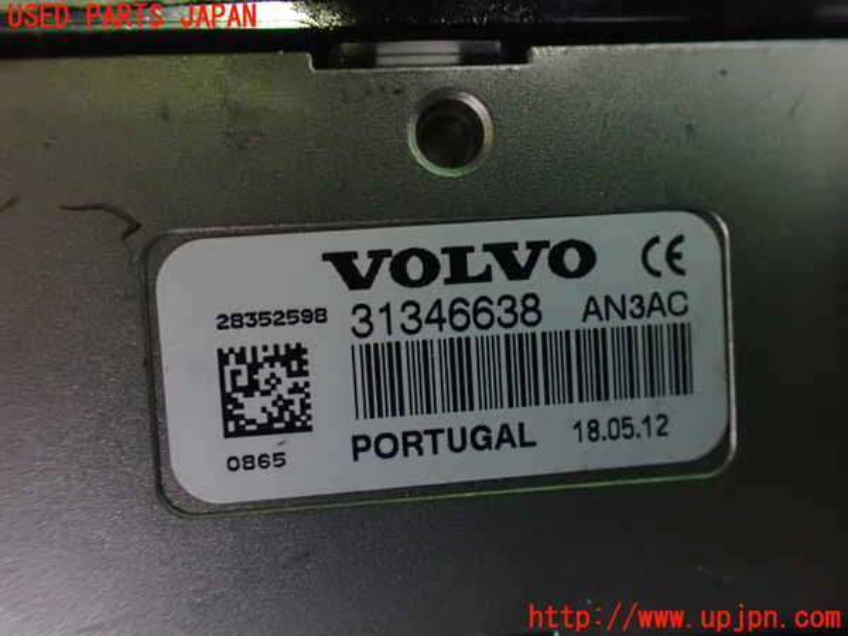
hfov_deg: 60.0
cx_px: 424
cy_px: 318
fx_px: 735
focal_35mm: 30
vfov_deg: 46.8
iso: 1600
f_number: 2.3
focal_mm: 5.4
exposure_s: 1/30
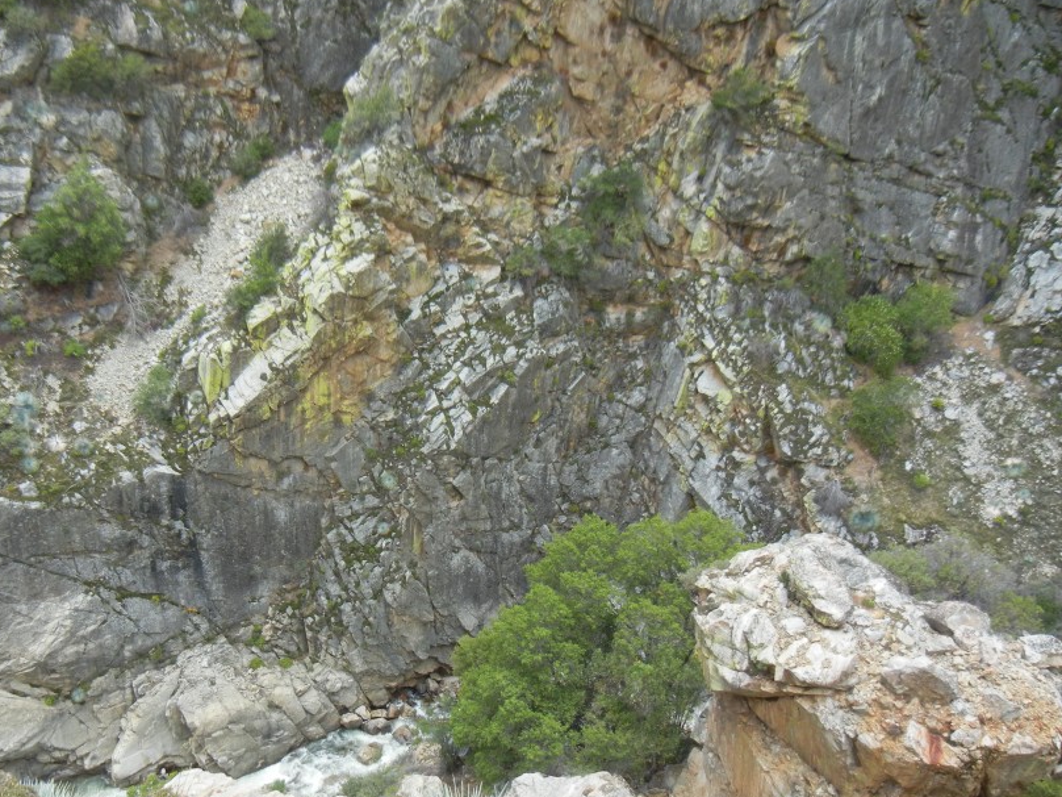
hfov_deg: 48.5
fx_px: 1166
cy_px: 491
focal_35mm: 38
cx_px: 390
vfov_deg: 37.5
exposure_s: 1/471
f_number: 3.5
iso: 160
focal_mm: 5.4
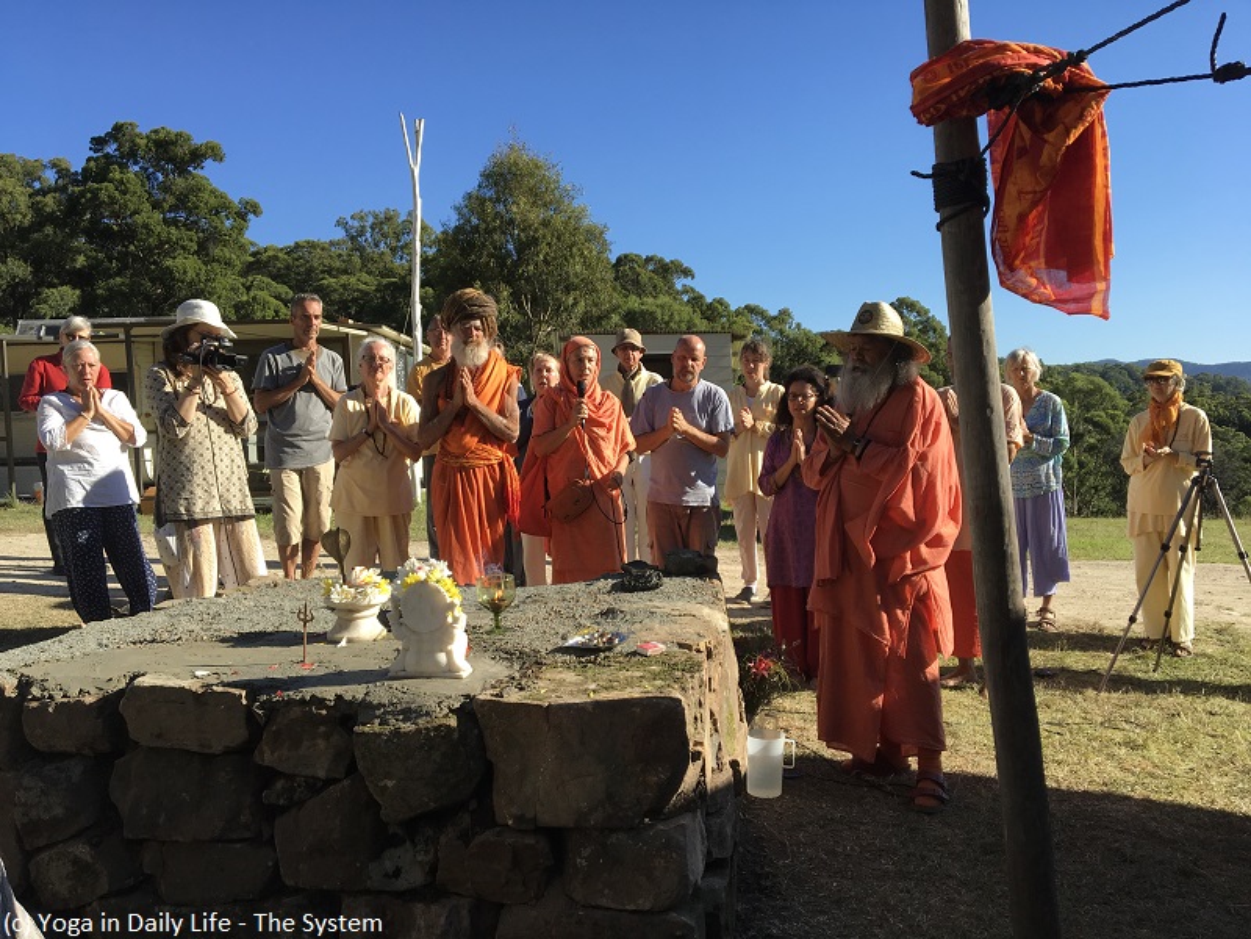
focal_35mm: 29
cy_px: 470
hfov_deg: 61.7
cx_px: 626
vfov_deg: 48.2
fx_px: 1048
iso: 25
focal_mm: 4.15
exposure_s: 1/1166
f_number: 2.2
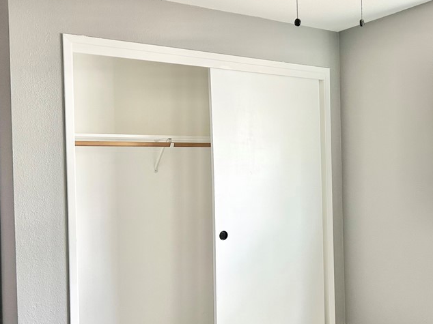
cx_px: 312
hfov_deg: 43.7
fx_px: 525
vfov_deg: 34.3
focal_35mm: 42
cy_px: 164
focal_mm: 5.7
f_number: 1.5
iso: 125
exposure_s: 1/72
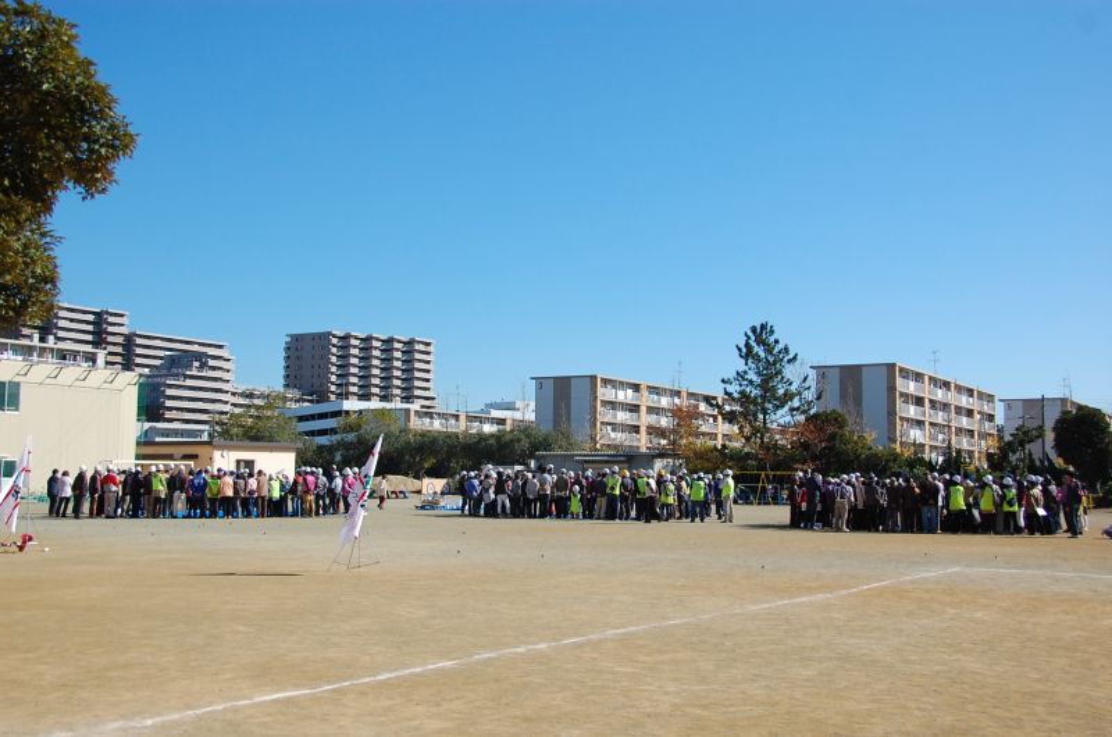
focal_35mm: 39
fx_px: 1202
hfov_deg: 49.6
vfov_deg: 34.1
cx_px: 556
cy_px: 368
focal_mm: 26
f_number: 5
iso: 400
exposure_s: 1/2500
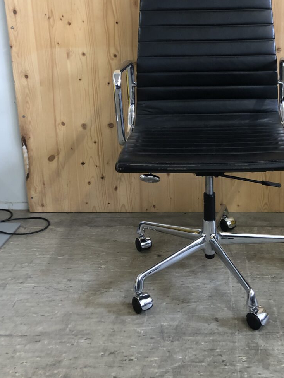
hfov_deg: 32.4
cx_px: 207
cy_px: 125
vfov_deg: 42.4
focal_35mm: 44
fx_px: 481
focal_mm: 4
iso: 64
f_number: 1.8
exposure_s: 1/17
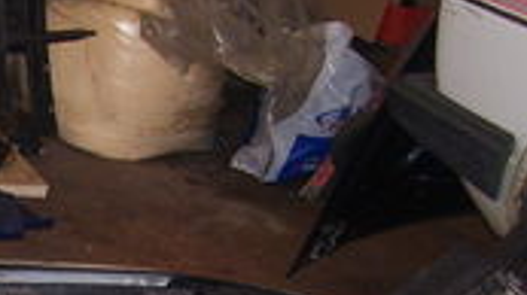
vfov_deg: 8.0
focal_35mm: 149
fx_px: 2081
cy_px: 453
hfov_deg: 13.8
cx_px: -201
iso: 125
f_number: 2.7
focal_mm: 6
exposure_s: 1/60
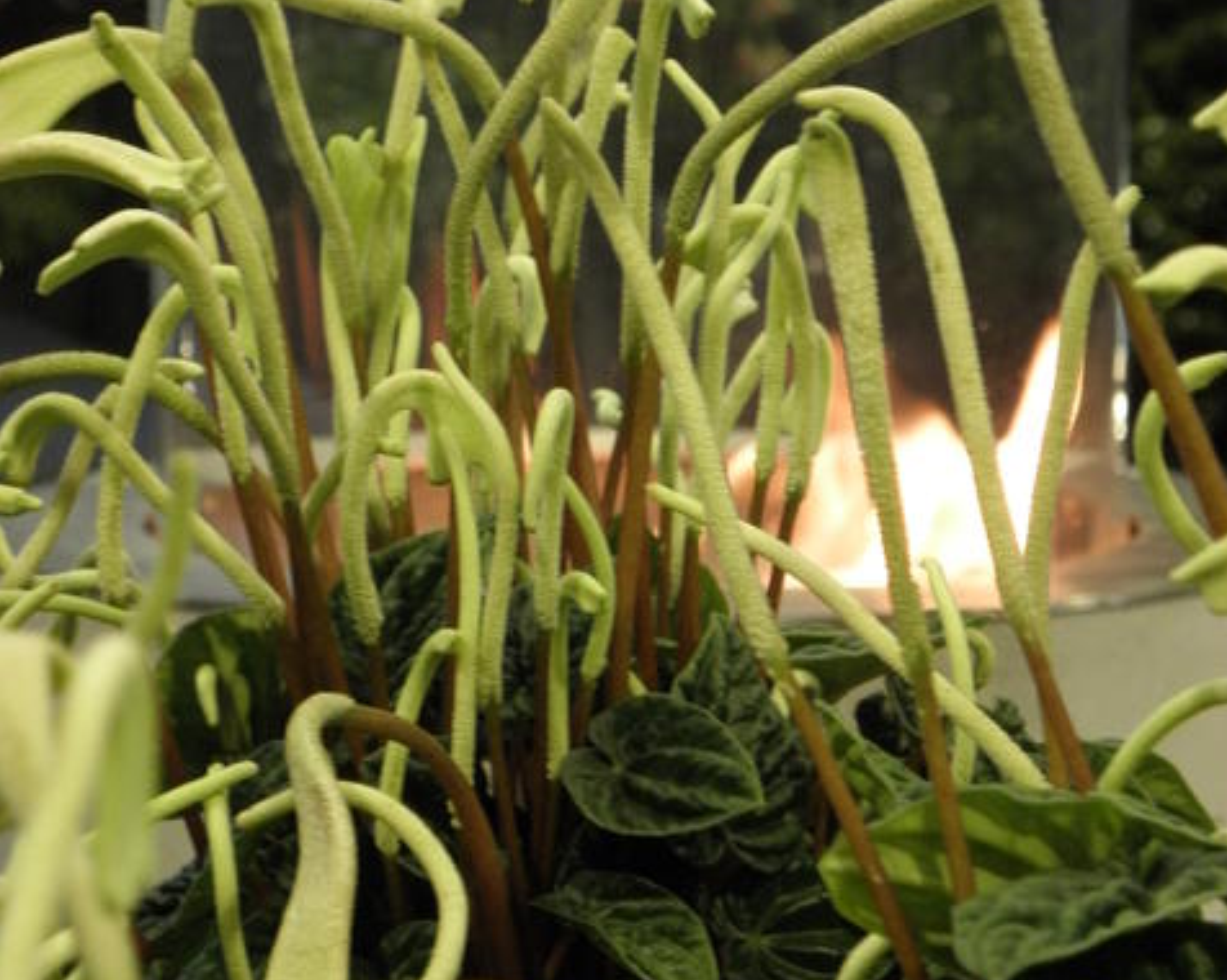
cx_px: 616
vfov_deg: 11.5
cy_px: 266
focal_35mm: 134
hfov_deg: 14.4
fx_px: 4862
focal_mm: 18.29
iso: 320
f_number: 4.2
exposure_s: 1/10
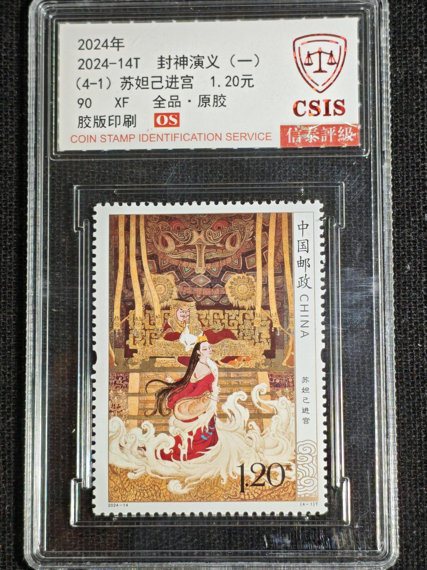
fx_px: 1612
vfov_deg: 20.0
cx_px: 214
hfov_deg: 15.1
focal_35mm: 98
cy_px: 285
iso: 50
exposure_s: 1/411
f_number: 1.5
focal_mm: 4.94
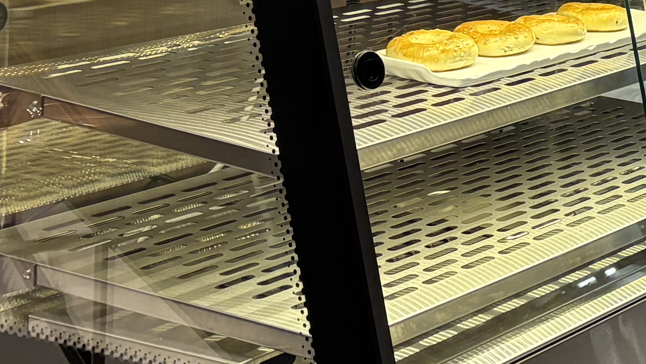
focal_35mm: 105
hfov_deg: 18.3
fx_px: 1799
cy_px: -160
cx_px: 943
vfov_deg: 11.1
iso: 200
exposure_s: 1/100
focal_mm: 5.96
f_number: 1.6
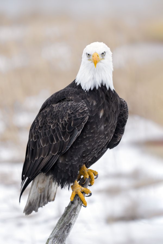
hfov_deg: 6.9
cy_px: 122
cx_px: 82
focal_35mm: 200
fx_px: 1358
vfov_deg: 10.3
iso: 1600
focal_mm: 200
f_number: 2.8
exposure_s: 1/800
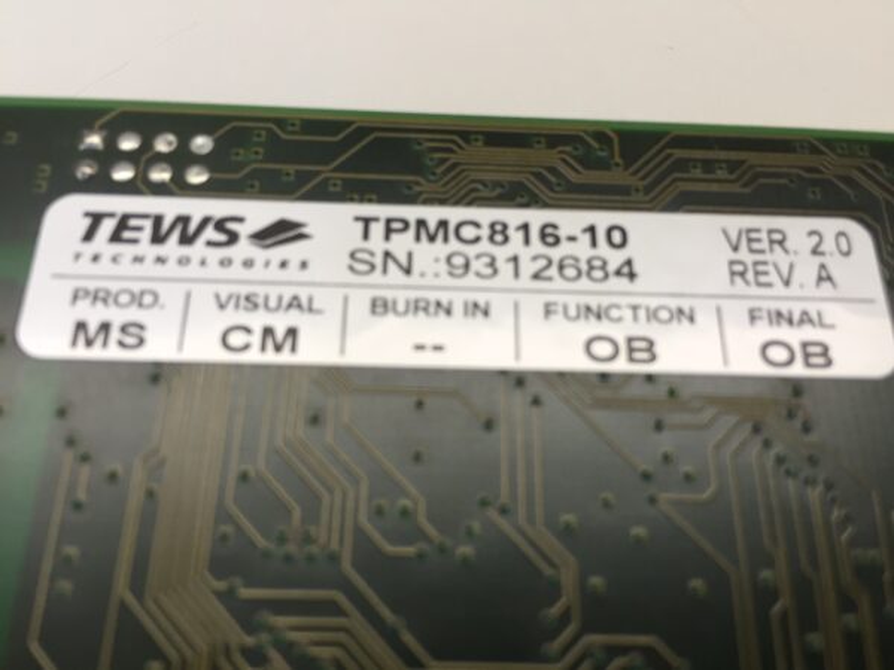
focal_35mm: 29
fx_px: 749
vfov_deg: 48.2
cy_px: 335
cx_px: 447
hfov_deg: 61.7
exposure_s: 1/30
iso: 32
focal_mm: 4.15
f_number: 2.2
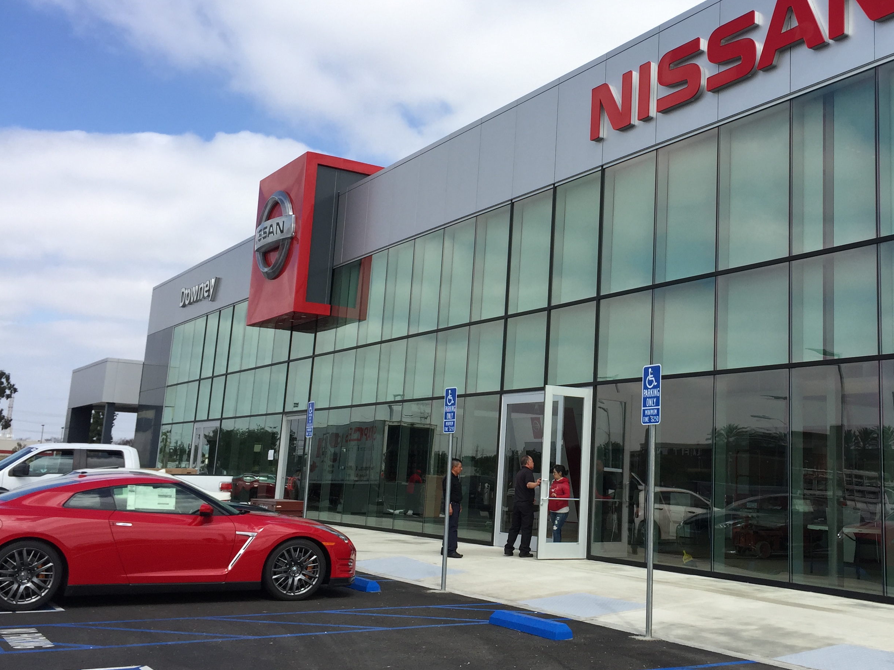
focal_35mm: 39
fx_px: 1007
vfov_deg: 36.7
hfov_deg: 47.1
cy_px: 288
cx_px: 594
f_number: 2.2
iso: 32
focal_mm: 4.15
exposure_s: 1/1582
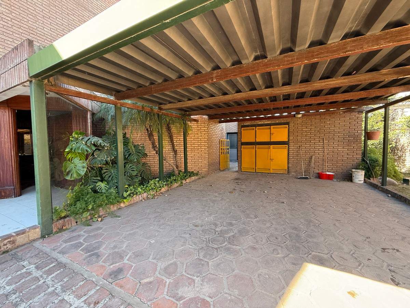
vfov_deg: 85.7
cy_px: 154
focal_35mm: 14
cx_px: 205
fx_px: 166
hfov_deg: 102.1
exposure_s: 1/99
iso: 125
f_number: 2.2
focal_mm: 2.22
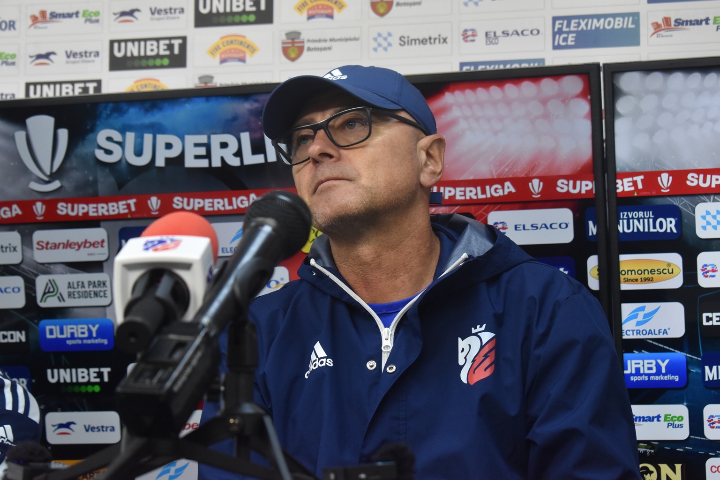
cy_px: 240
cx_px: 360
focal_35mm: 82
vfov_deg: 16.6
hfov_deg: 24.6
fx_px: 1650
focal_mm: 55
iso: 1400
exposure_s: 1/125
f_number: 5.6
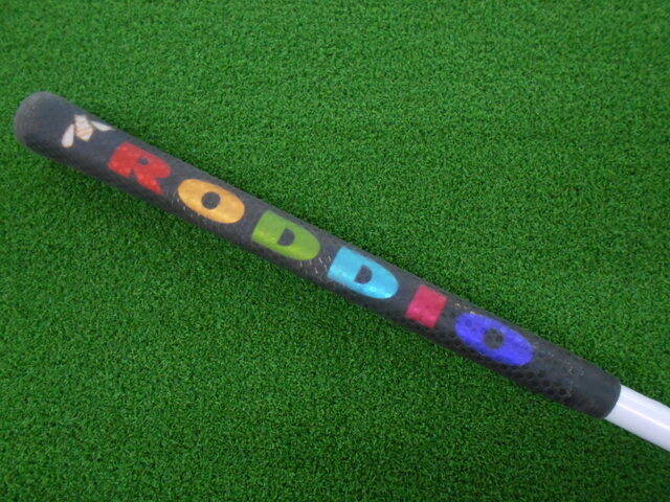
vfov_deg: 53.1
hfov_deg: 67.3
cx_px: 335
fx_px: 503
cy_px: 251
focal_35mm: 26
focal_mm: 4.6
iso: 800
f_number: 3.2
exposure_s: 1/125
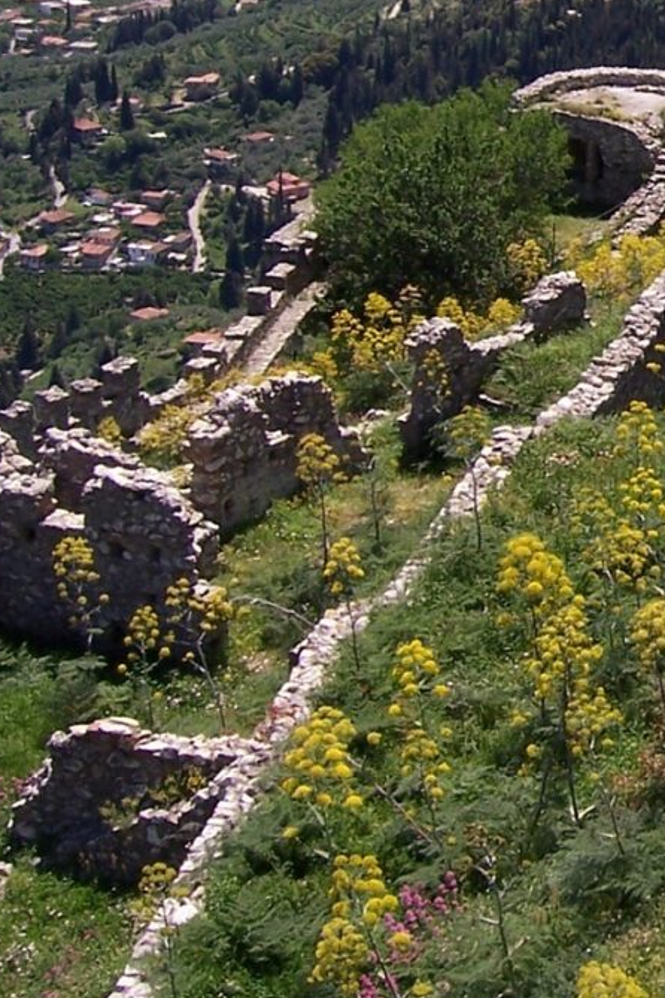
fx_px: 2383
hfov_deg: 14.9
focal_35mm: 86
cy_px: 204
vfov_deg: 23.3
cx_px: 957
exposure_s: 1/500
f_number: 4.8
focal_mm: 6
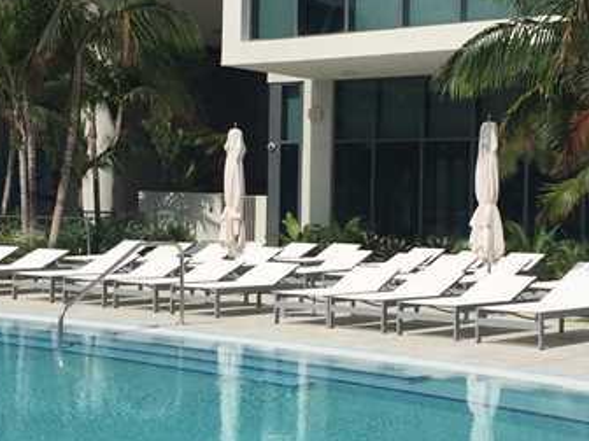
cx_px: 254
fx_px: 1174
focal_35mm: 69
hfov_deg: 28.1
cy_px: 228
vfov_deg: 21.3
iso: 32
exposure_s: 1/4405
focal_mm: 4.15
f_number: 2.2
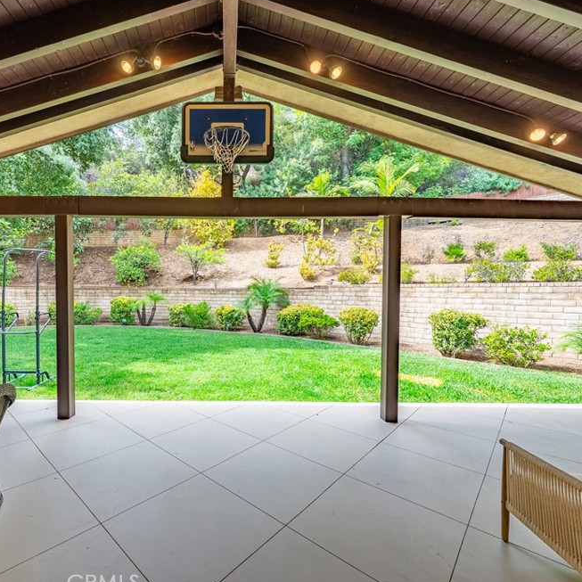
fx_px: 304
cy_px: 291
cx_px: 225
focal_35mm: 16
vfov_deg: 87.4
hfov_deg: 86.0
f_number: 6.7
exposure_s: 1/8000
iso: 800
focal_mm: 12
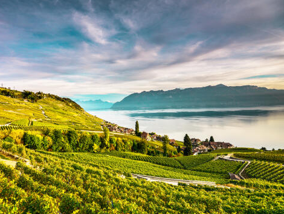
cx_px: 121
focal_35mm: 18
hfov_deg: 87.2
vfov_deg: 71.6
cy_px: 110
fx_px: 148
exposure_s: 1/400
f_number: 6.3
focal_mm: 16
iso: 500
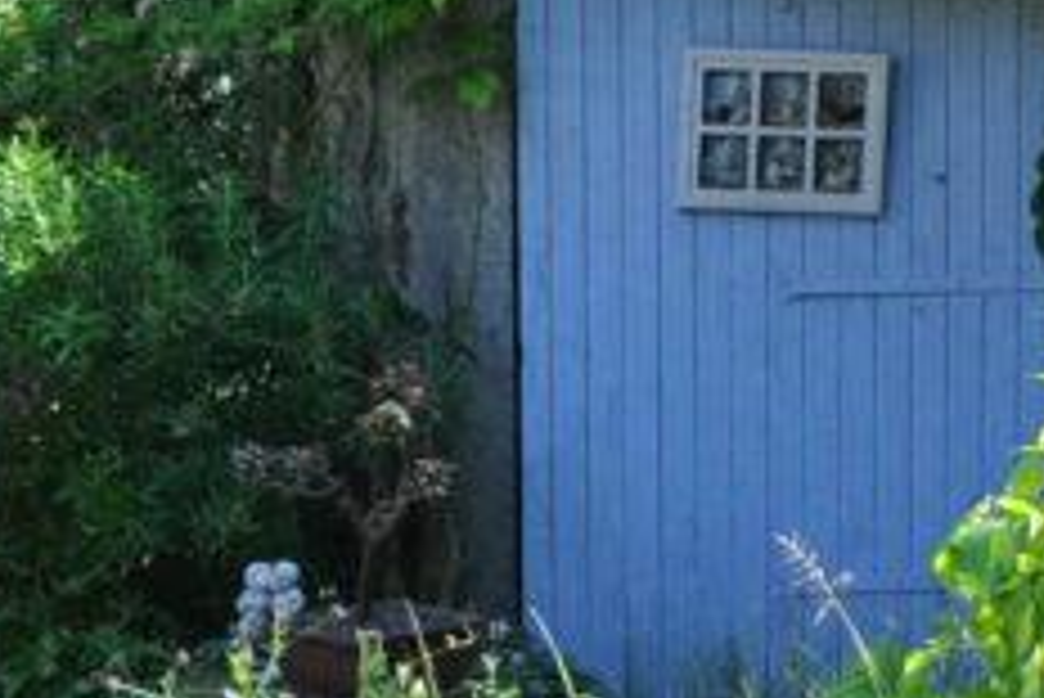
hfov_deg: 11.9
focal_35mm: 172
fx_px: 4991
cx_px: 585
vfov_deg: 7.9
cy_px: 865
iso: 200
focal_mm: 26
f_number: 5.6
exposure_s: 1/125
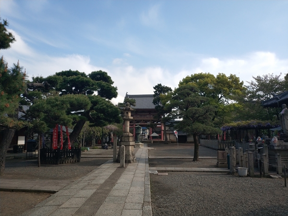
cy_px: 108
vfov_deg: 44.2
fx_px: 266
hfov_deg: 56.8
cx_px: 144
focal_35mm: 32
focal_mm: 4.5
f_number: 2
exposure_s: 1/1440
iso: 100
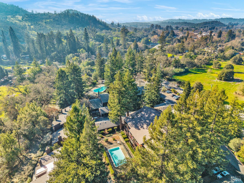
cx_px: 122
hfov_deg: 71.6
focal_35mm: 24
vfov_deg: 56.8
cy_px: 92
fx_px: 169
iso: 200
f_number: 1.8
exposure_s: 1/200
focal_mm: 8.67
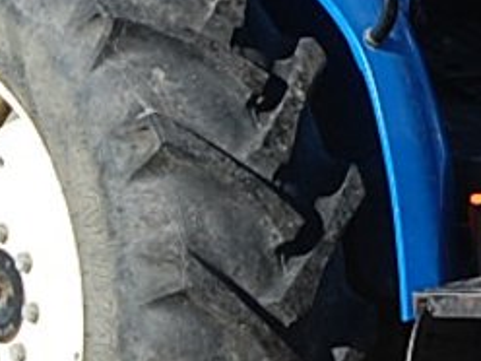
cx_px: 540
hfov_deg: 5.0
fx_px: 5503
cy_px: -115
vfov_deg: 3.7
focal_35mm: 396
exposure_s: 1/320
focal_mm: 40
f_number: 9
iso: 200
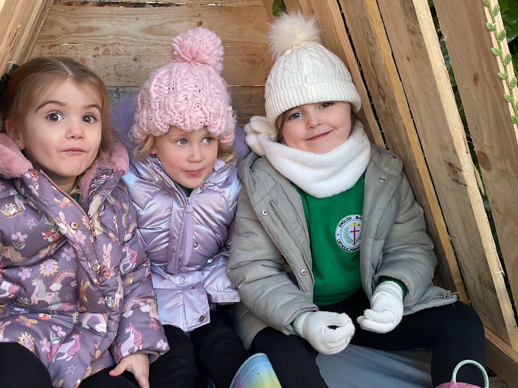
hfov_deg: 51.1
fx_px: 539
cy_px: 186
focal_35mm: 36
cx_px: 215
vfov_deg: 39.6
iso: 40
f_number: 1.8
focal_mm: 3
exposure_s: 1/120
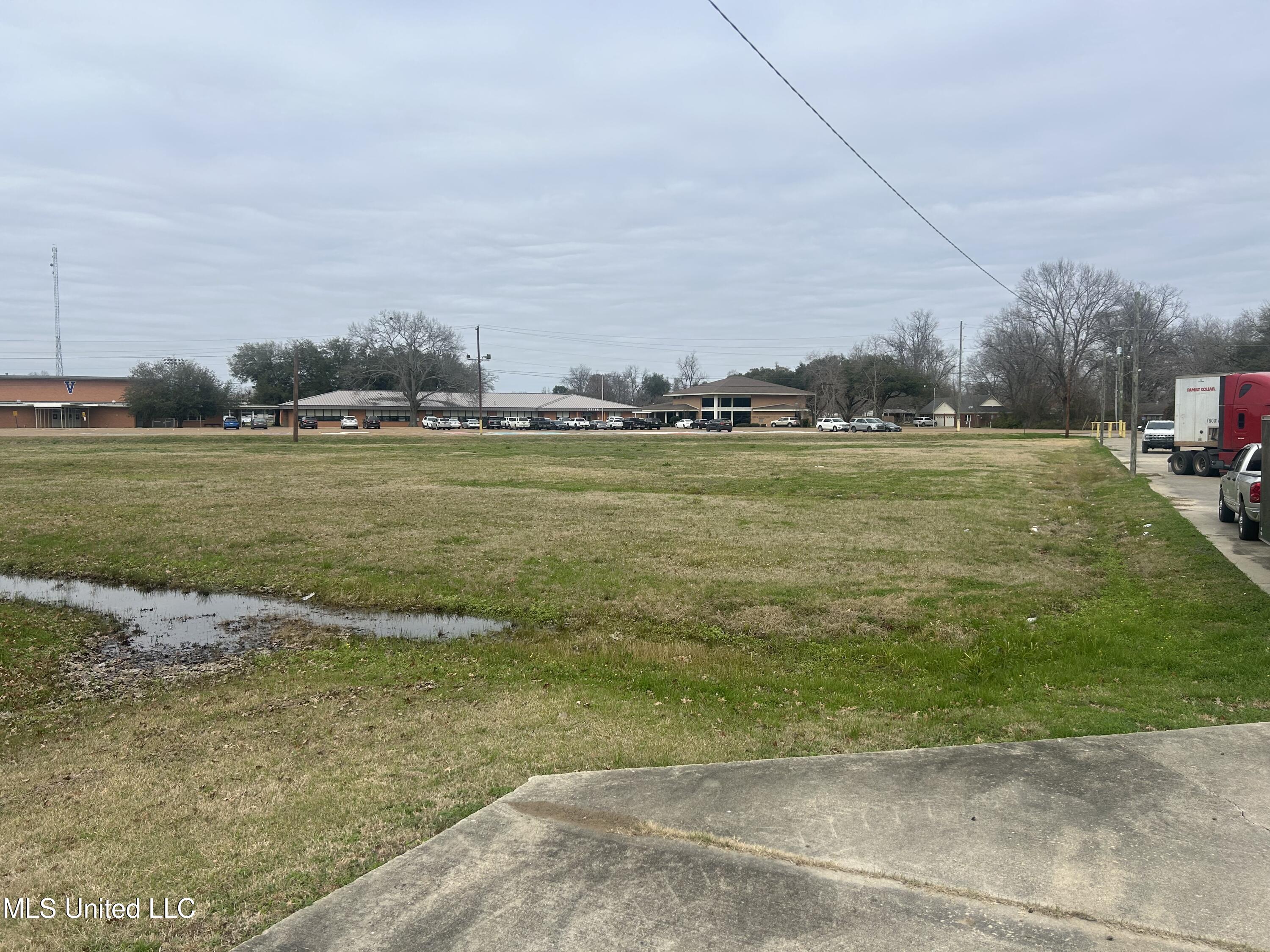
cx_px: 635
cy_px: 476
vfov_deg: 53.1
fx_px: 954
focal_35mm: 26
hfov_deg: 67.3
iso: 50
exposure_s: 1/5319
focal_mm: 5.7
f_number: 1.5
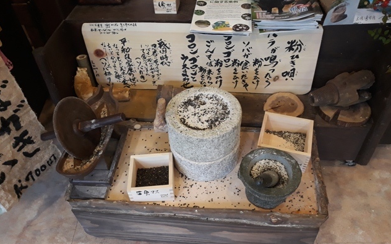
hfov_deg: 64.6
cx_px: 194
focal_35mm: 29
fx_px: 309
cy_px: 136
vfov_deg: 43.1
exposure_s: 1/24
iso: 160
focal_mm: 3.71
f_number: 1.7
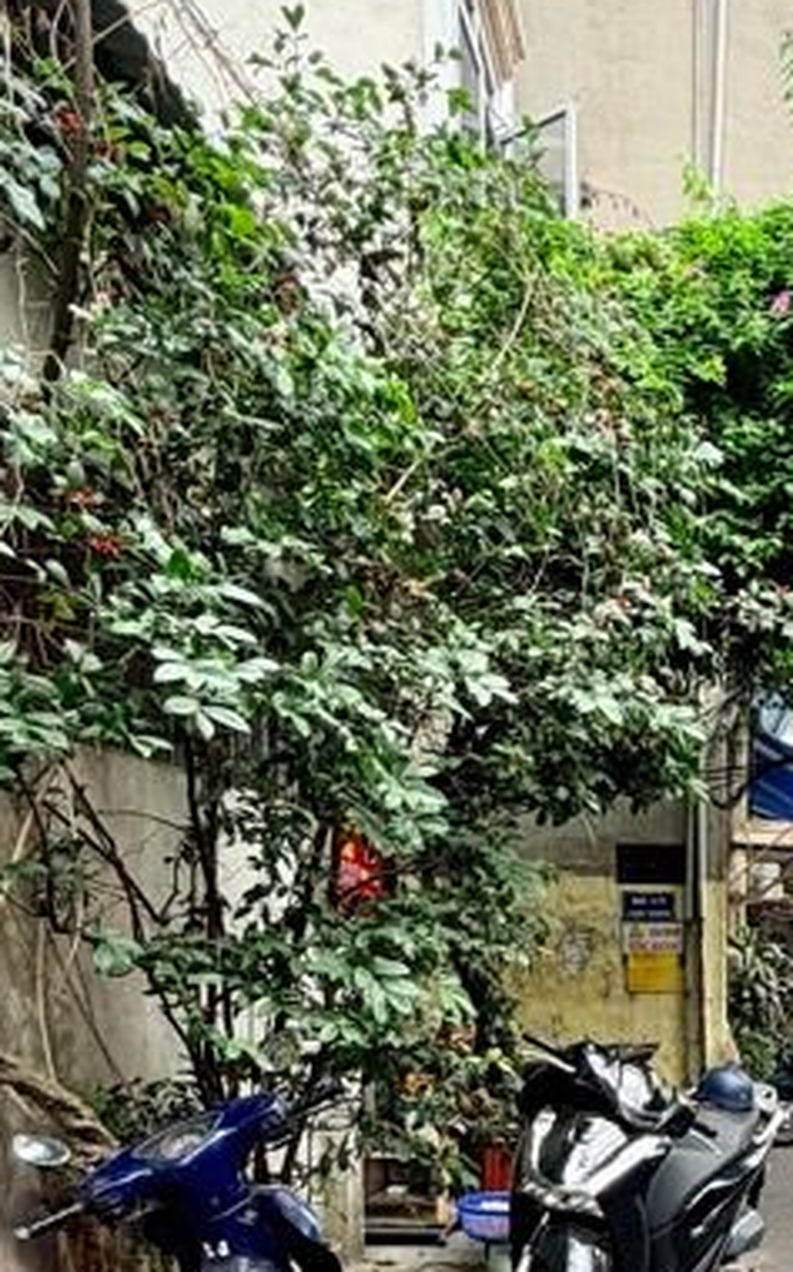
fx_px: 1385
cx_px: 843
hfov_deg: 29.3
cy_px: 1078
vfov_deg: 45.8
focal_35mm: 40
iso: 40
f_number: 2.2
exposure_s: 1/159
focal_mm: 2.22
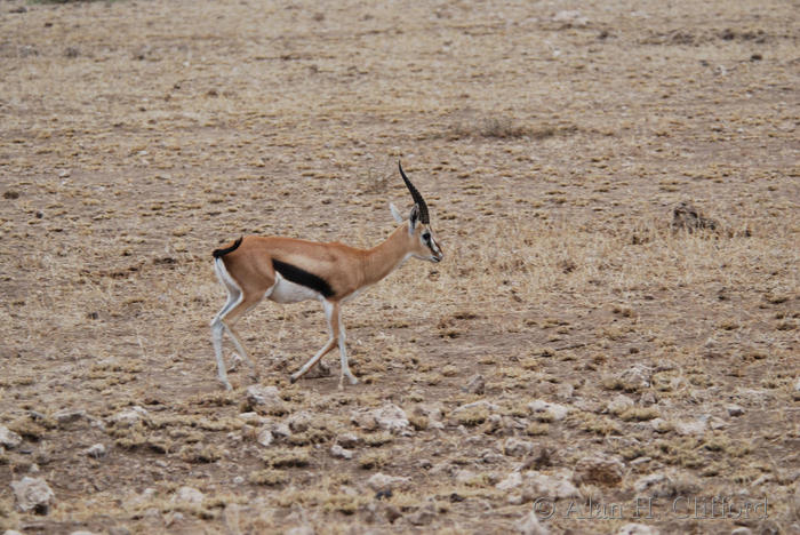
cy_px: 268
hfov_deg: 9.5
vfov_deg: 6.3
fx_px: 4837
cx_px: 400
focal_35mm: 218
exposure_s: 1/100
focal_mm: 145
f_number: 5
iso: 125
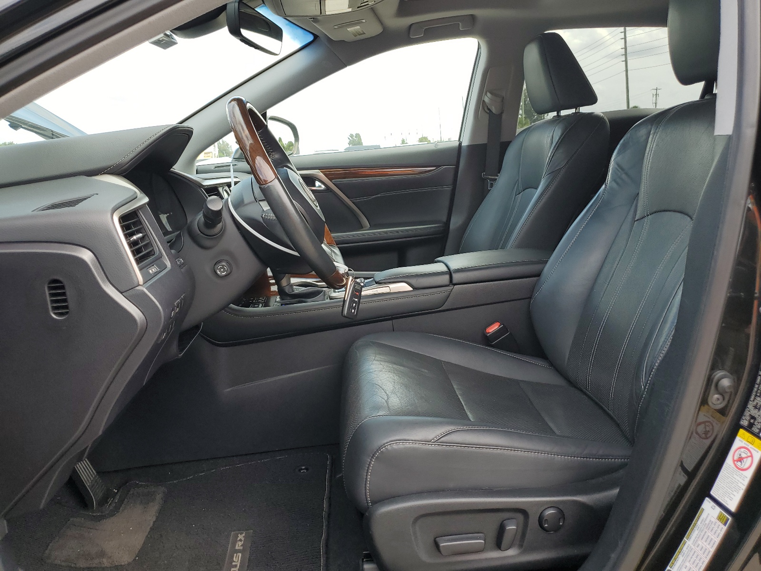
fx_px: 572
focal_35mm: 26
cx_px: 380
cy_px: 286
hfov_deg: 67.3
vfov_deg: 53.1
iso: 50
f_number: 1.5
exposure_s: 1/556
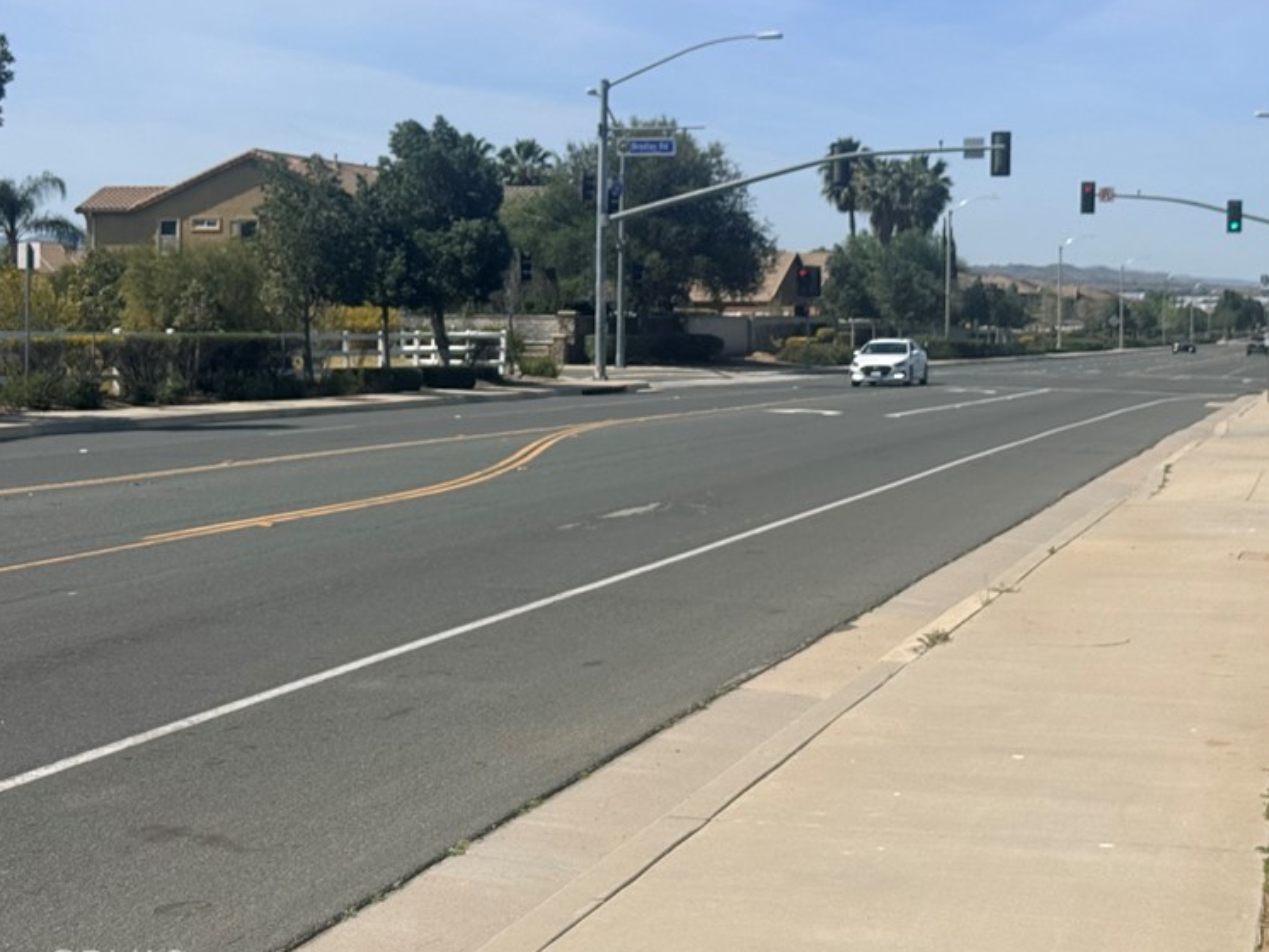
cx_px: 635
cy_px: 335
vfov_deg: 22.2
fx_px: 2420
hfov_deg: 29.4
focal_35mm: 66
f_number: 1.78
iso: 64
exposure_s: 1/7874
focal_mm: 6.76
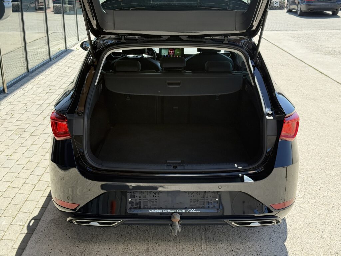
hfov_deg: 39.7
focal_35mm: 48
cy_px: 128
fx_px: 473
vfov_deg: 30.3
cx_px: 170
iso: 80
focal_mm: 6.76
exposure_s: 1/1484
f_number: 1.78
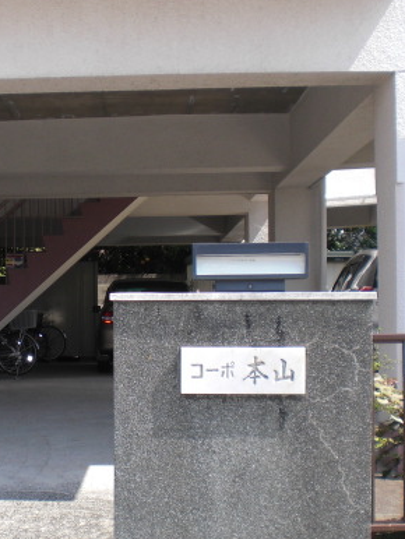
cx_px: 63
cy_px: 325
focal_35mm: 63
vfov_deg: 30.6
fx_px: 982
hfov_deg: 22.9
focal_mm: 6.3
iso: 64
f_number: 3.1
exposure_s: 1/400
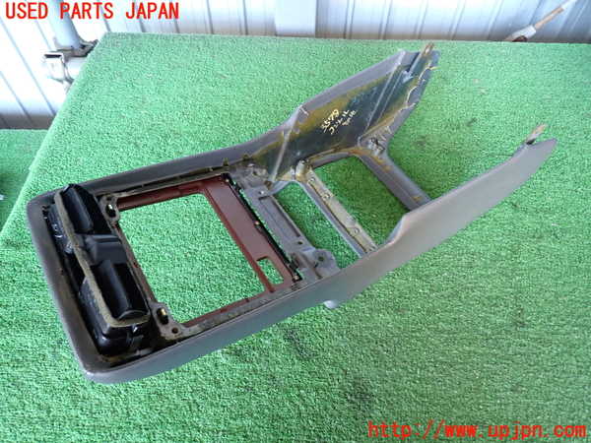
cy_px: 222
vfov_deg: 54.9
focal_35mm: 25
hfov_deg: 69.4
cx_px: 296
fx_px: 427
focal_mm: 4.5
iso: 320
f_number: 2
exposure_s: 1/30
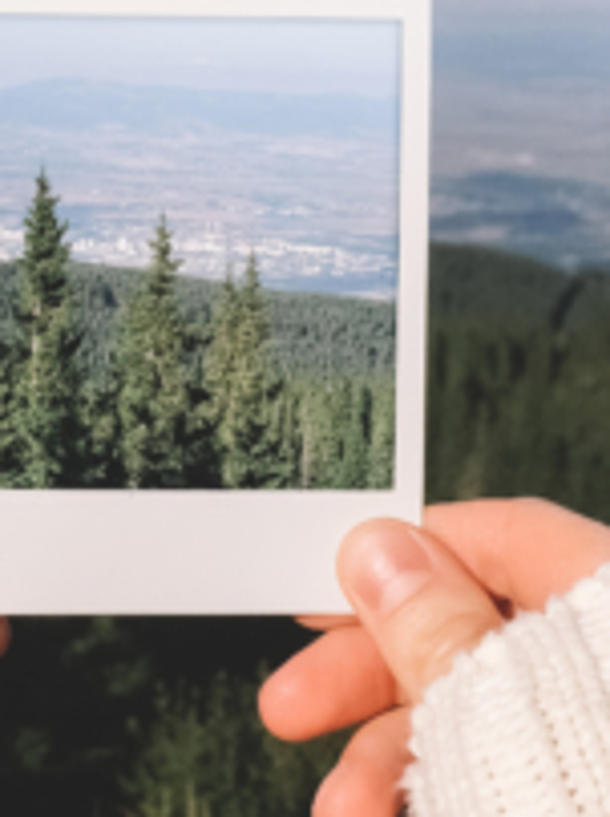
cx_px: 113
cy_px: 311
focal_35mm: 69
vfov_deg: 28.1
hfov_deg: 21.0
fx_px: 1625
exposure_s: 1/5650
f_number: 2.2
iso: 32
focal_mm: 4.15
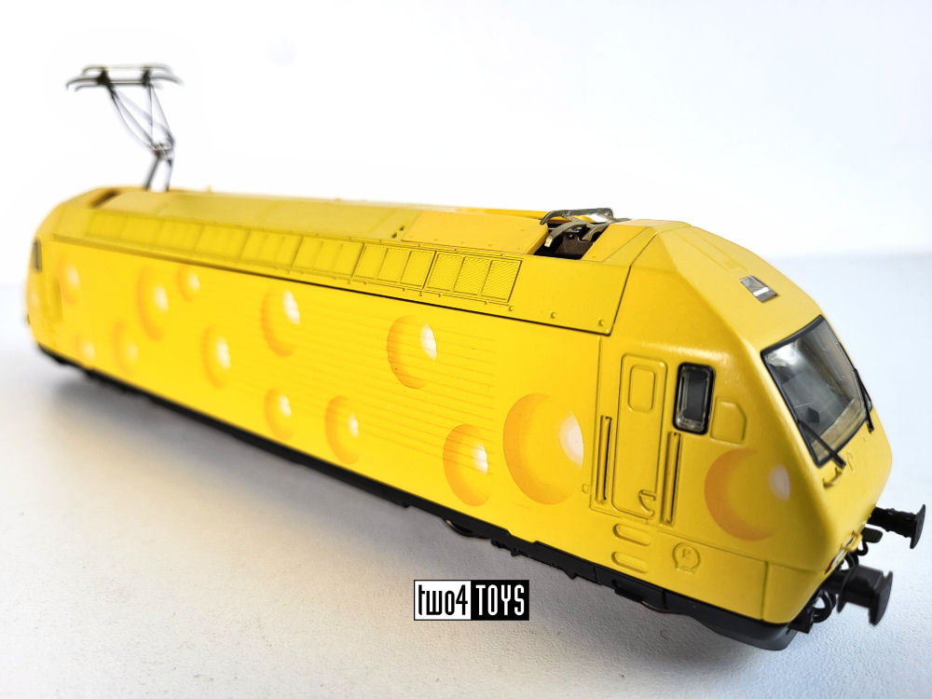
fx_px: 700
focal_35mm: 26
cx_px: 466
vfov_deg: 53.1
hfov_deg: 67.3
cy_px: 350
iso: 40
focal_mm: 5.4
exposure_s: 1/128
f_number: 1.8
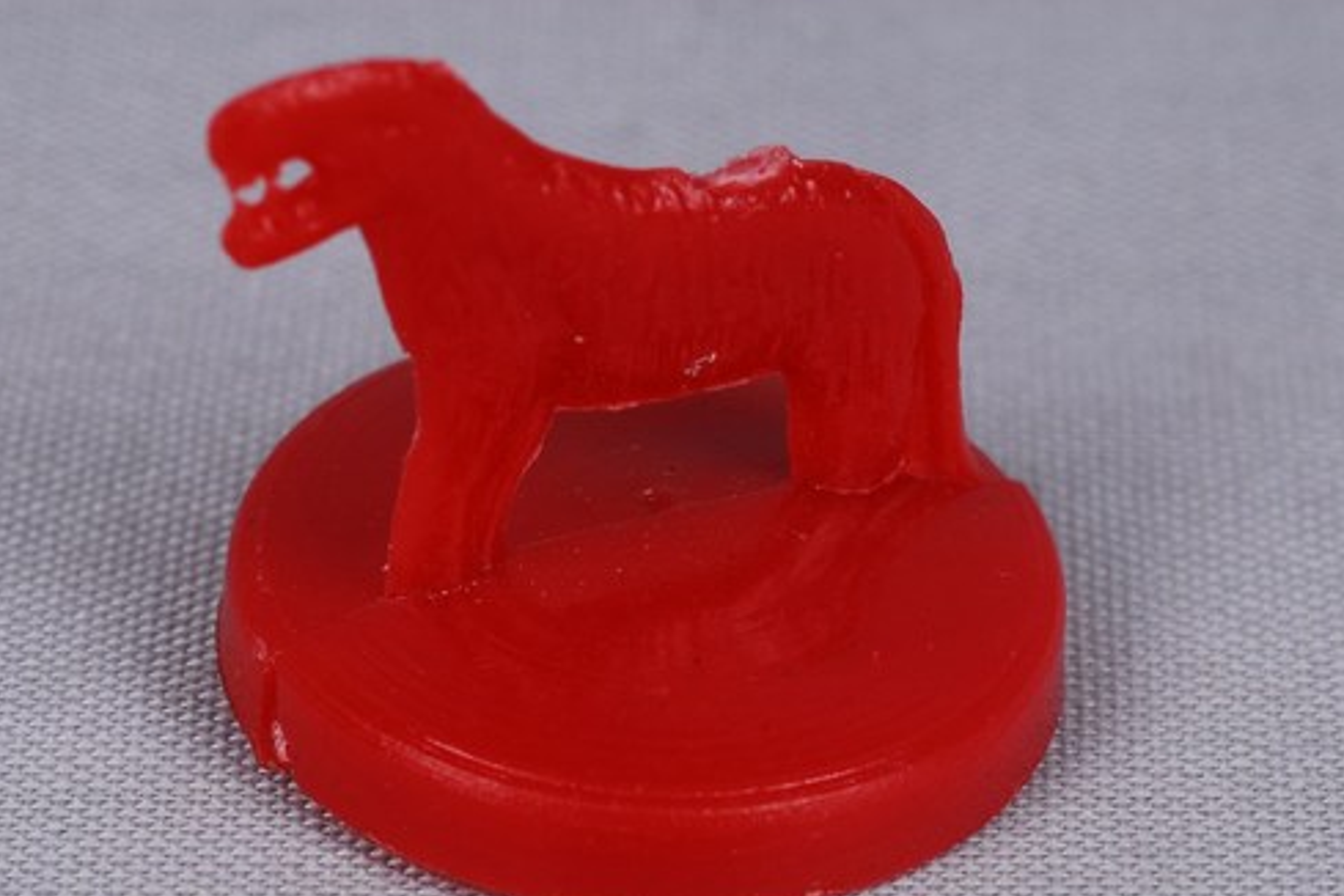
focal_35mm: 118
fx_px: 4405
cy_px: 580
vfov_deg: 11.6
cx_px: 627
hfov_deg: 17.3
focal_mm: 60
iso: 100
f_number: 25
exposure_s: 1/125
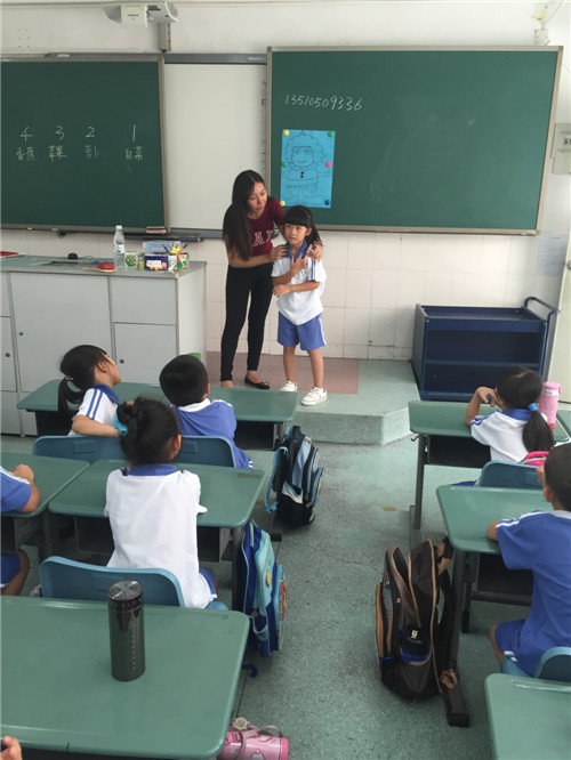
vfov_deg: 61.6
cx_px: 286
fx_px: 637
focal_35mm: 29
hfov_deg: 48.3
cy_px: 380
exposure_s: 1/33
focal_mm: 4.15
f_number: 2.2
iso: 40
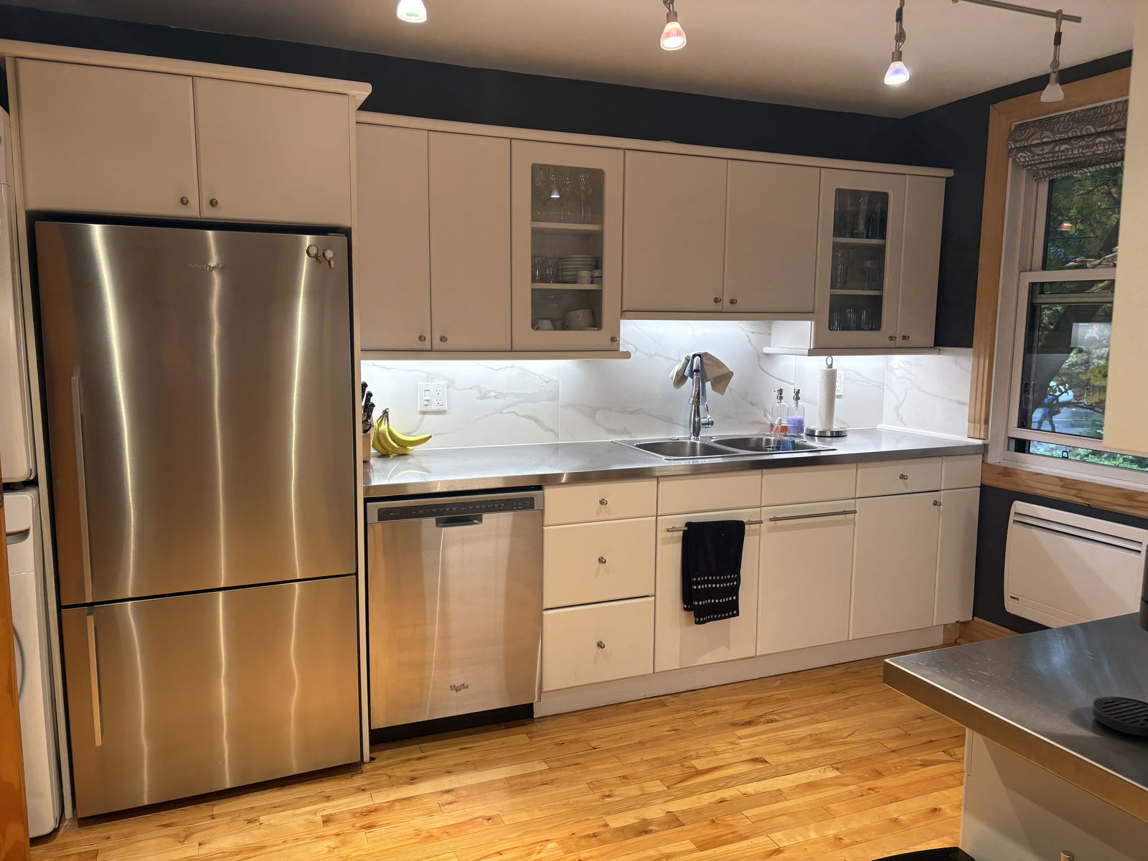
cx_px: 574
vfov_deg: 53.1
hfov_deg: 67.3
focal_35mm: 26
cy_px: 430
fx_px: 862
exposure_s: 1/60
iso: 80
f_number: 1.6
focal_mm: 5.96
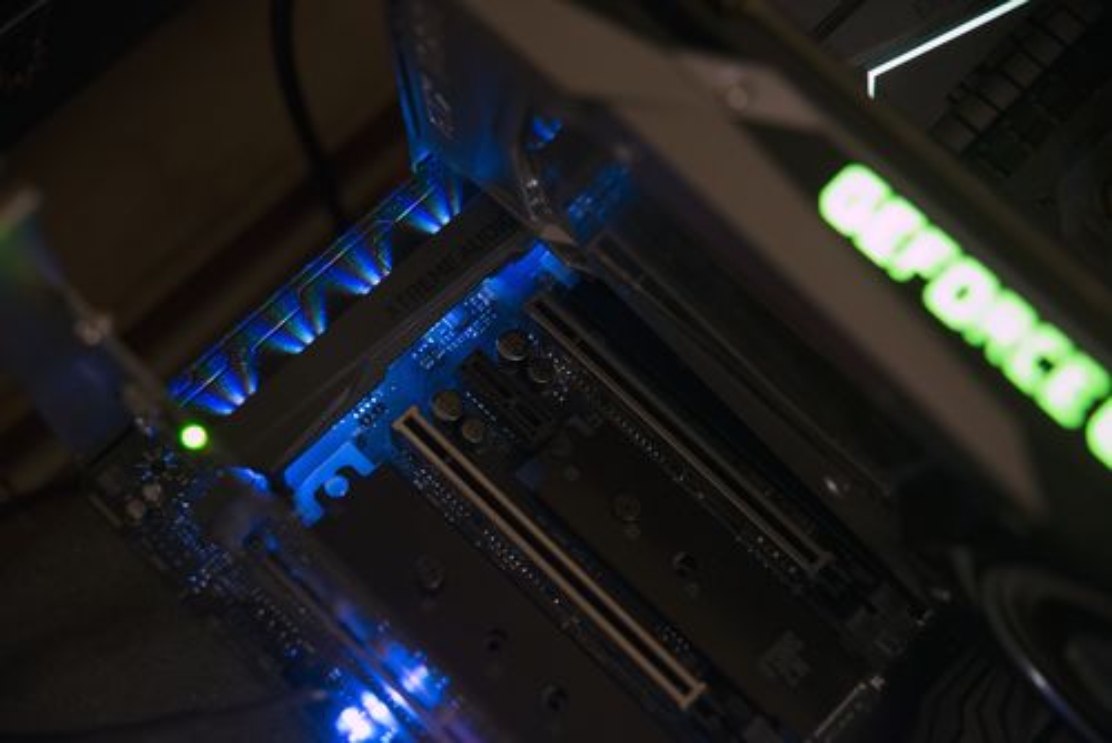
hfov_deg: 28.8
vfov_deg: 19.5
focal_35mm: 70
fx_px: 2163
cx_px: 556
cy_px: 372
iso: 1600
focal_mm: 70
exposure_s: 1/40
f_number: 4
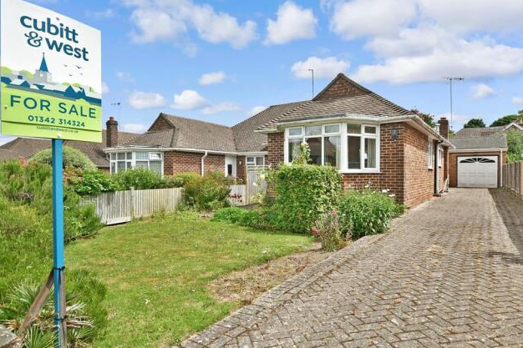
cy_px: 173
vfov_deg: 57.2
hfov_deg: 78.6
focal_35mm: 22
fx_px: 320
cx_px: 257
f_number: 8
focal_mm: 14
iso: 160
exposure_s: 1/125
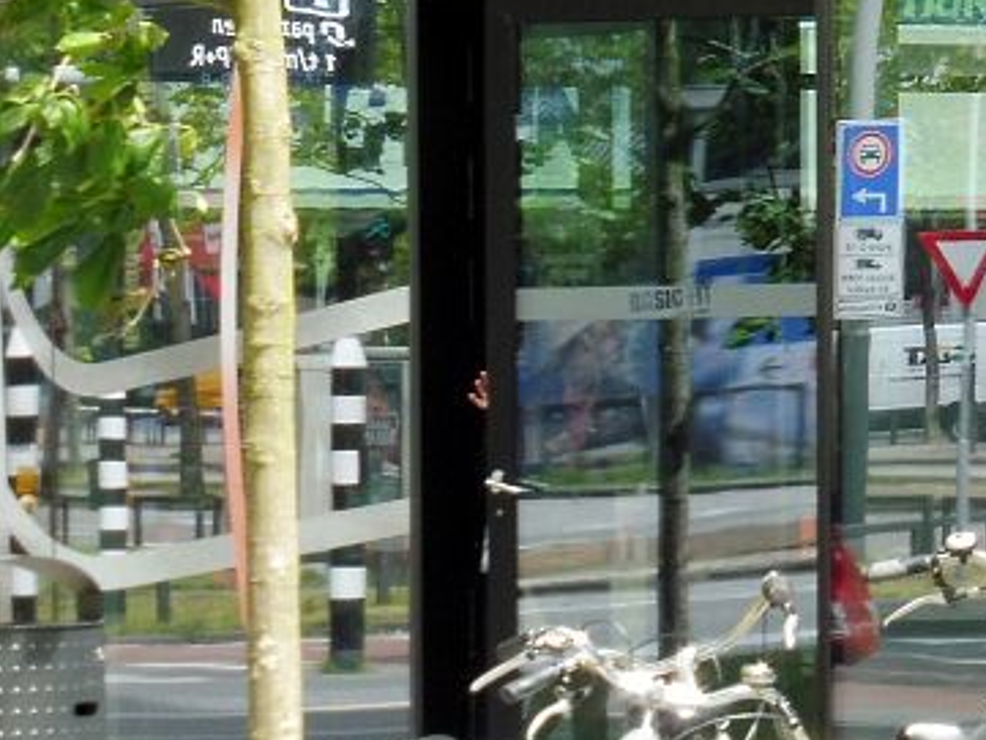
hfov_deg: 5.7
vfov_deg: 4.3
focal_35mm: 346
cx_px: 1393
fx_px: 9859
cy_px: 57
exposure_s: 1/125
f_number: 6.3
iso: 100
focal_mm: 21.8
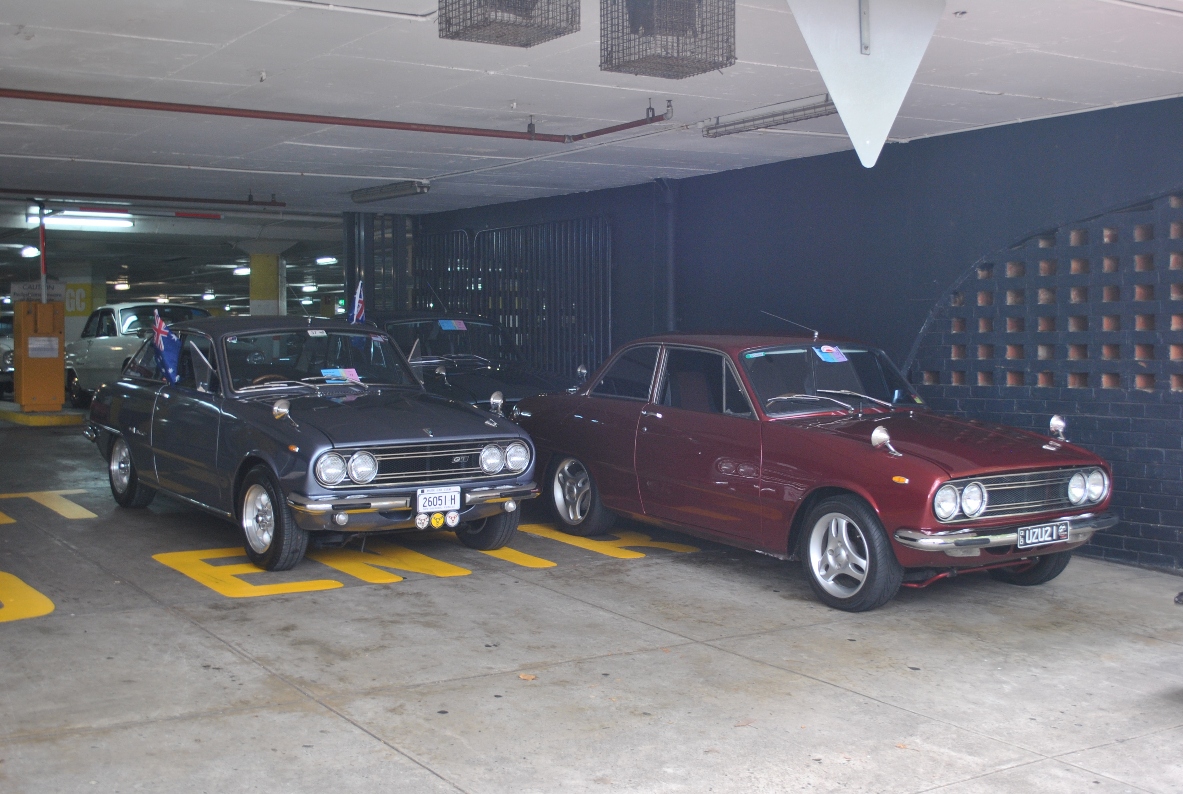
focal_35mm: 45
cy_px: 397
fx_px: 1482
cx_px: 592
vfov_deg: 30.0
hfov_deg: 43.5
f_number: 4.5
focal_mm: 30
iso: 360
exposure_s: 1/30
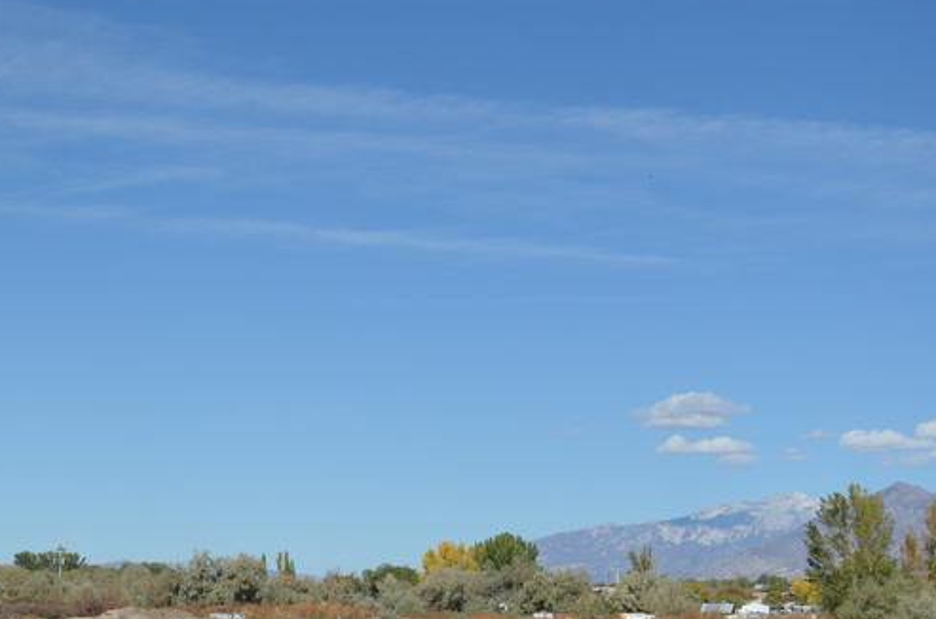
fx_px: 2101
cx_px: 397
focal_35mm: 81
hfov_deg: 25.1
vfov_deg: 16.5
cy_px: 589
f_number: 4.5
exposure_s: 1/1250
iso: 100
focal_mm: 26
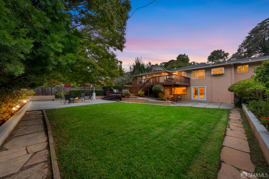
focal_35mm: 13
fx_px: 97
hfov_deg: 108.3
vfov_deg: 85.4
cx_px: 134
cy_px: 90
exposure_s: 1/15
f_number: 9
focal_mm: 13
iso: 160
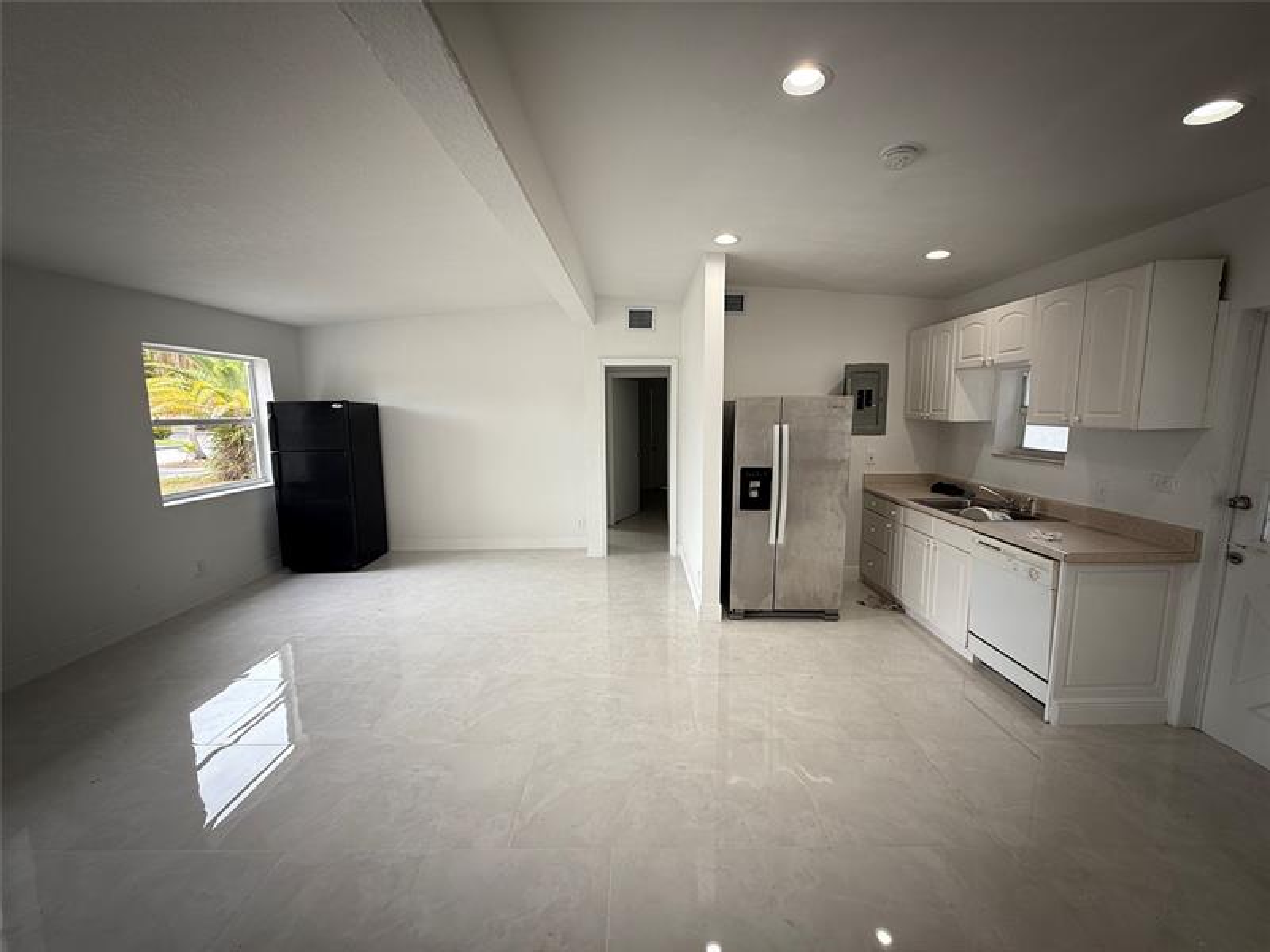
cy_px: 476
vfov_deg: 85.7
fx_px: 514
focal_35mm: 14
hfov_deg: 102.1
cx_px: 635
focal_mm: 2.22
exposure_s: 1/99
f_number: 2.2
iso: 64
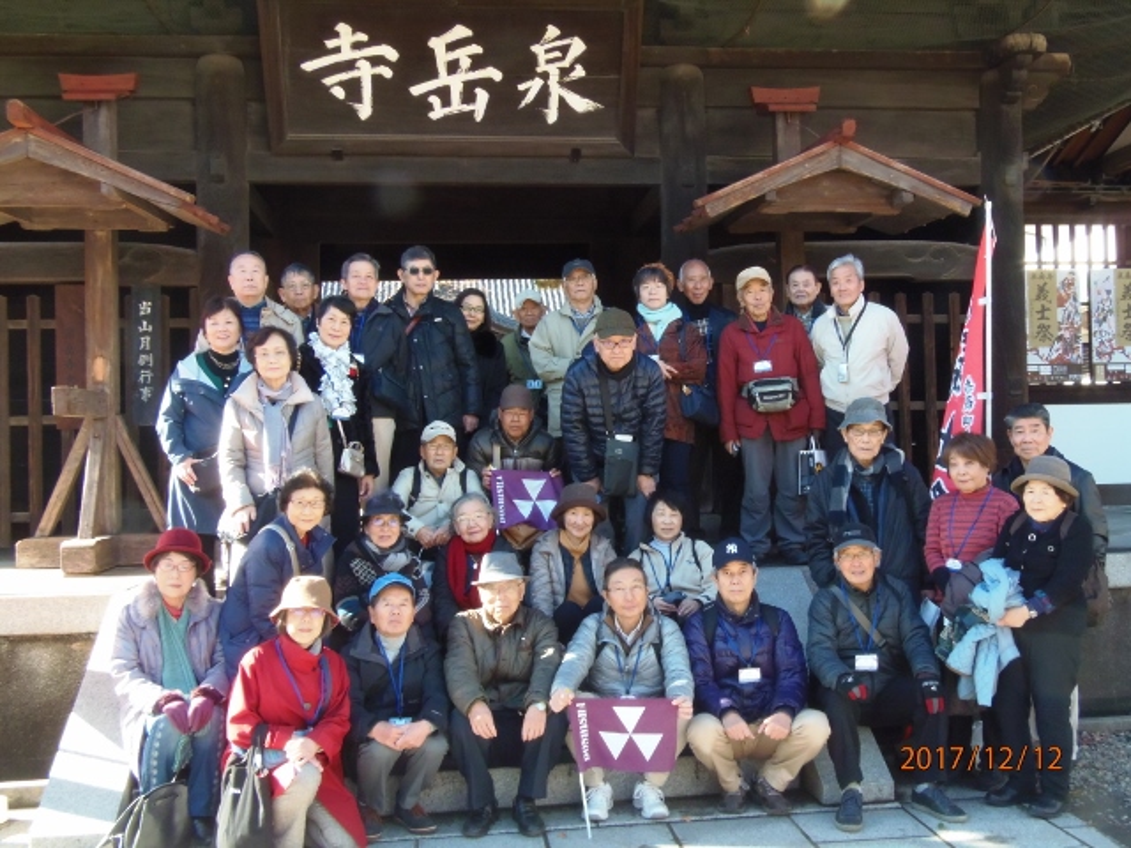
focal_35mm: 35
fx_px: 1144
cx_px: 566
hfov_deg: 52.6
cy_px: 424
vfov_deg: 40.7
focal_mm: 6.5
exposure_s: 1/30
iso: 160
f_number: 3.4
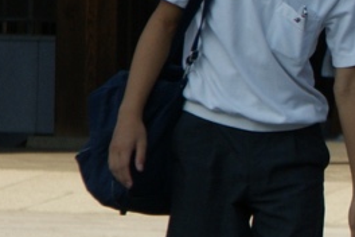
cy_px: 166
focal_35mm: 999
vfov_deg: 1.4
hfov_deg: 2.1
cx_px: 908
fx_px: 9850
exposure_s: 1/250
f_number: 8
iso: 100
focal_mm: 110
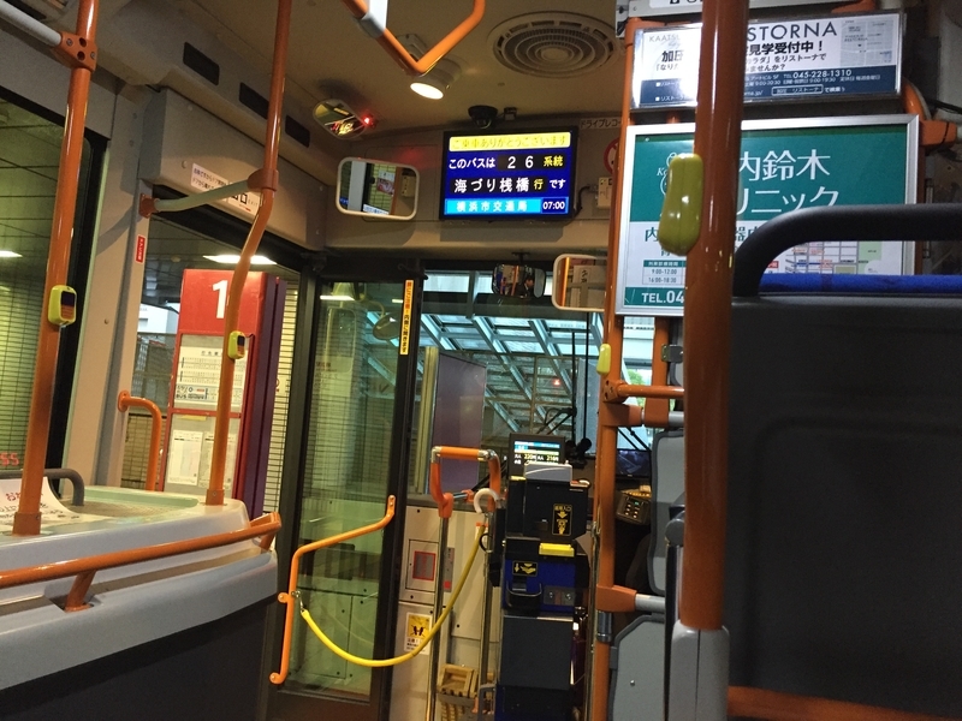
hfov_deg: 61.7
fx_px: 806
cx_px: 481
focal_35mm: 29
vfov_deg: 48.2
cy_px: 360
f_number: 2.2
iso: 250
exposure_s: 1/24
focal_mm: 4.15
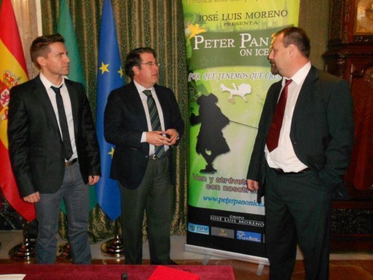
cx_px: 184
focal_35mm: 30
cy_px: 124
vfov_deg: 46.7
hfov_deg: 60.0
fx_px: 323
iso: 400
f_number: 3.2
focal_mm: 4.6
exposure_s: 1/25
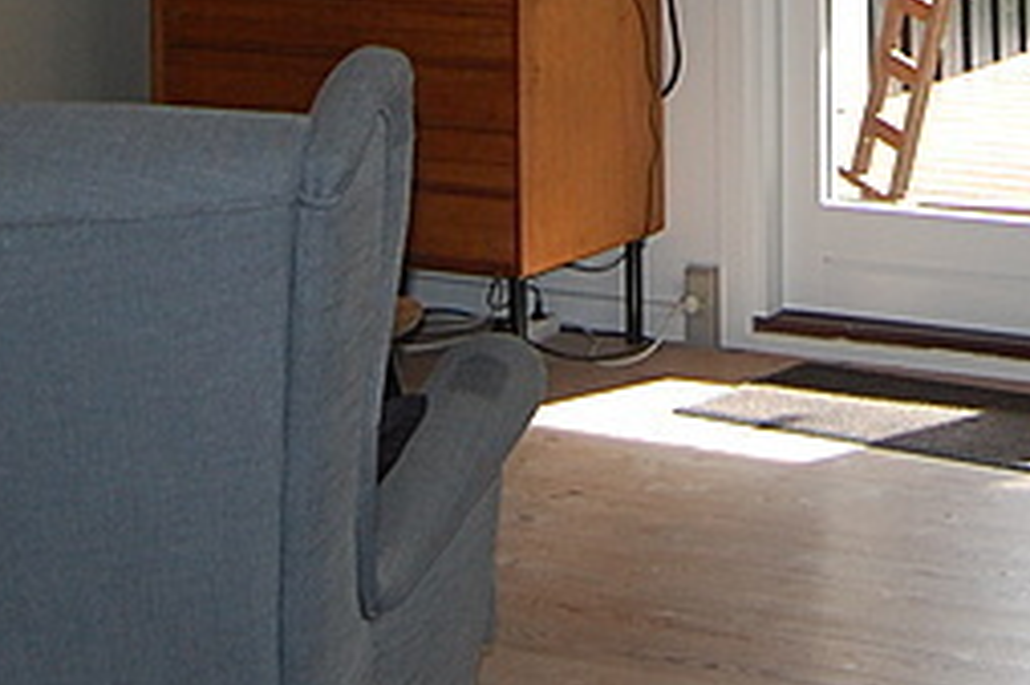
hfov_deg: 18.6
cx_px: 843
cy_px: -484
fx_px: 3116
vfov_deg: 11.7
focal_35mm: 109
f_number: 3.5
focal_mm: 18
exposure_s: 1/200
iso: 400
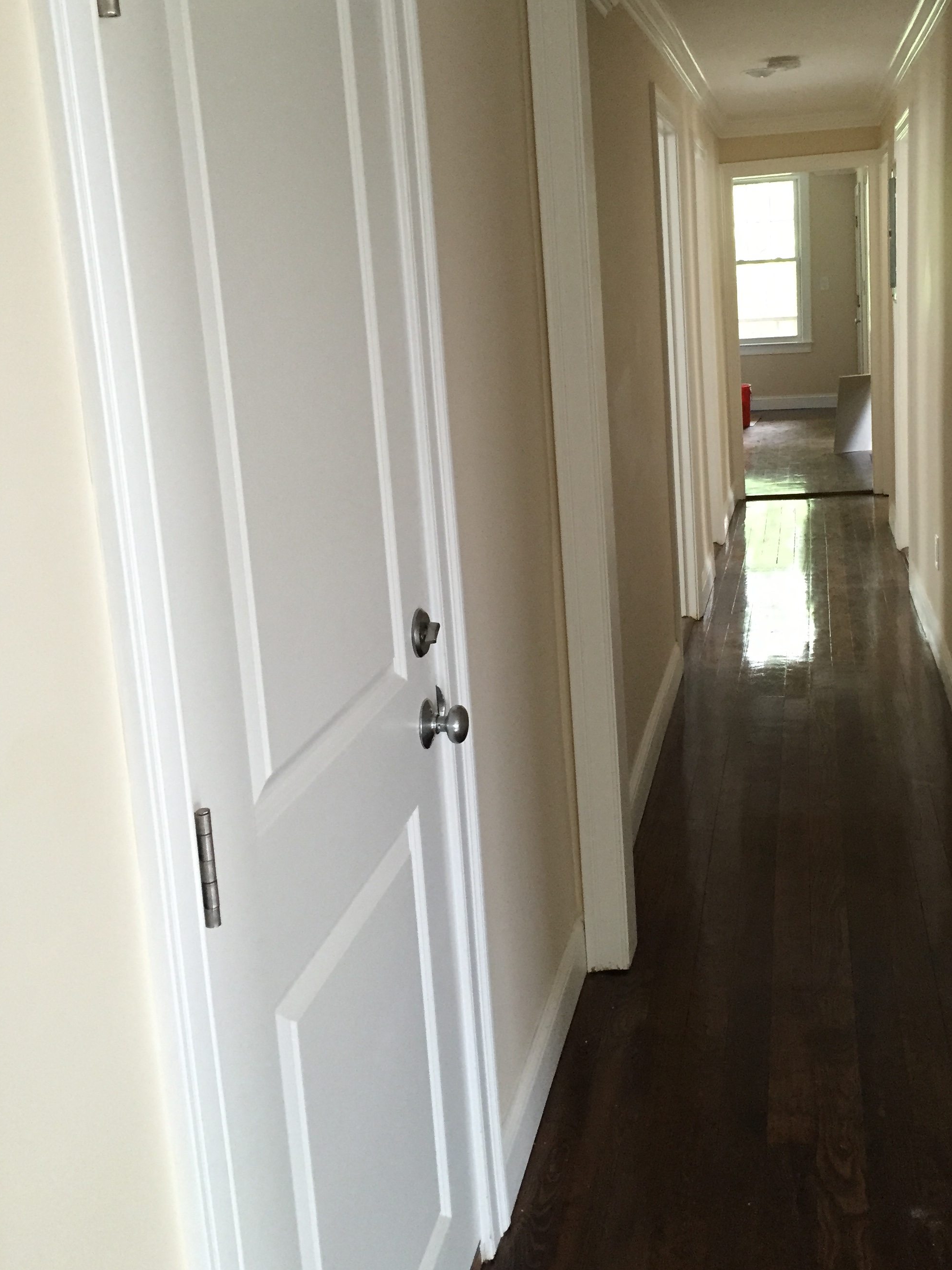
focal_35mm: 36
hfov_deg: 39.5
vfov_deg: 51.1
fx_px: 1320
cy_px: 532
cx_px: 570
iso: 200
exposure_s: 1/30
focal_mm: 4.15
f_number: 2.2
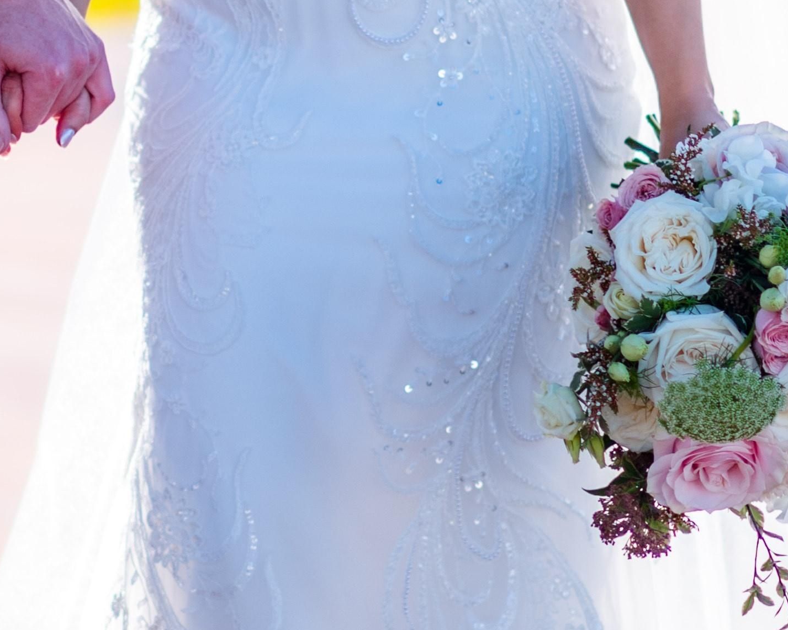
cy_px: 129
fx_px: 7881
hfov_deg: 5.7
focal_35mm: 338
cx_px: 28
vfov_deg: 4.6
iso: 125
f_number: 1.4
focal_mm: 85
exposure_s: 1/320
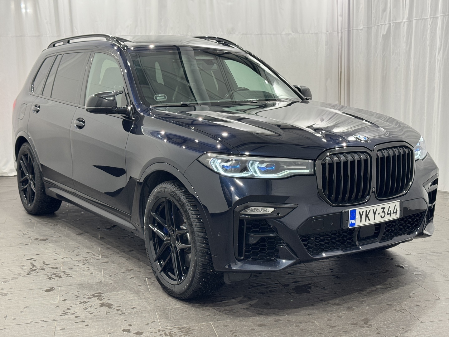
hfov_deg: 39.7
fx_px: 623
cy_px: 168
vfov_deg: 30.3
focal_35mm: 48
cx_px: 224
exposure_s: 1/50
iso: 80
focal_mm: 6.76
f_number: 1.78
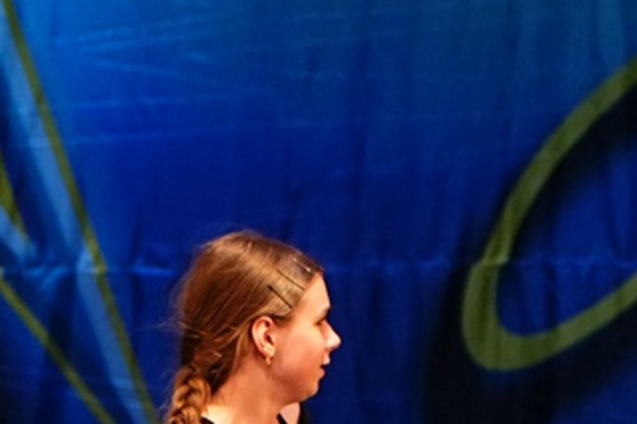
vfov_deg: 1.8
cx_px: 467
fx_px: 13334
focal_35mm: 754
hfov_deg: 2.7
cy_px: -106
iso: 1000
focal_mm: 95
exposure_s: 1/400
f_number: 2.8
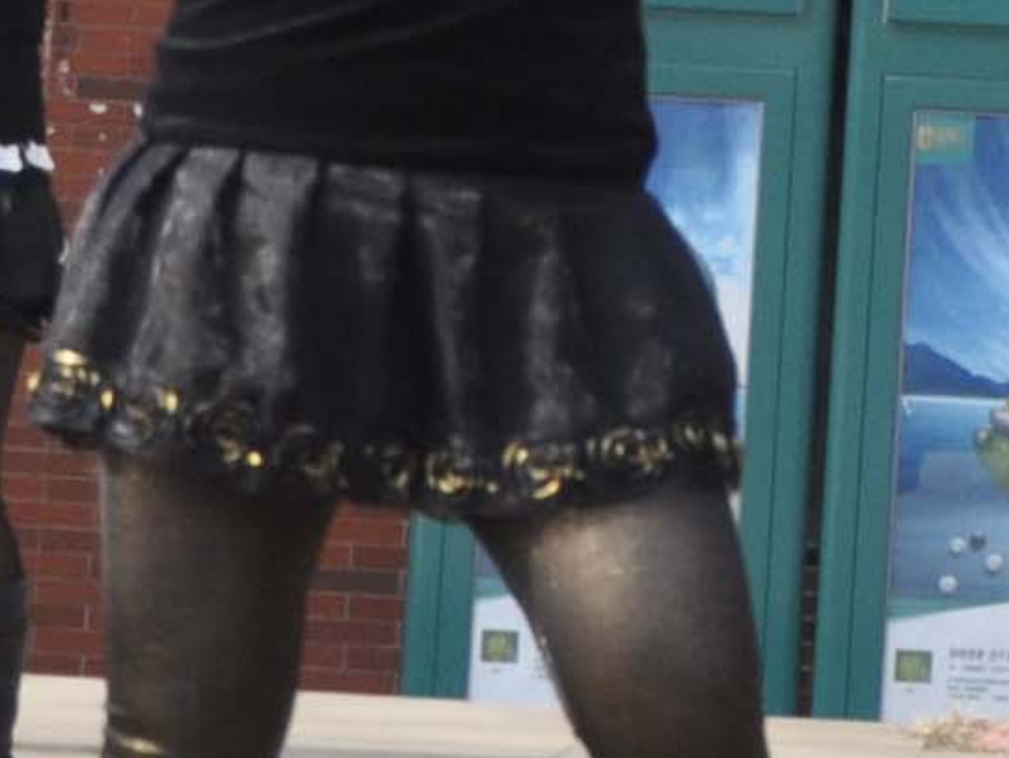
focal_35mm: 205
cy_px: -693
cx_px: 1646
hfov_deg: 9.3
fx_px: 5978
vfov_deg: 7.0
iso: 400
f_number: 5
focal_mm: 18
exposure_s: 1/1250
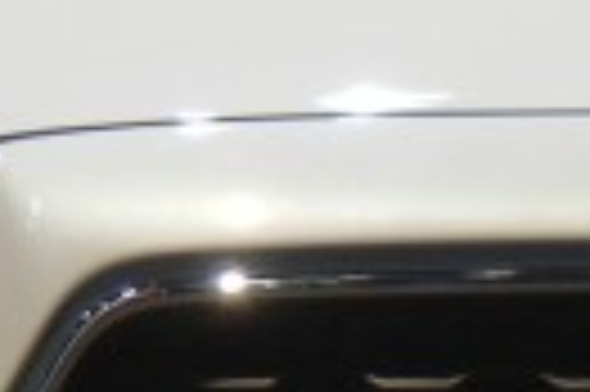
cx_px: 878
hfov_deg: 2.2
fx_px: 15419
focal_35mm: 942
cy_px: 469
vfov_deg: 1.5
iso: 160
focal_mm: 20.9
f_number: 4.6
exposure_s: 1/53
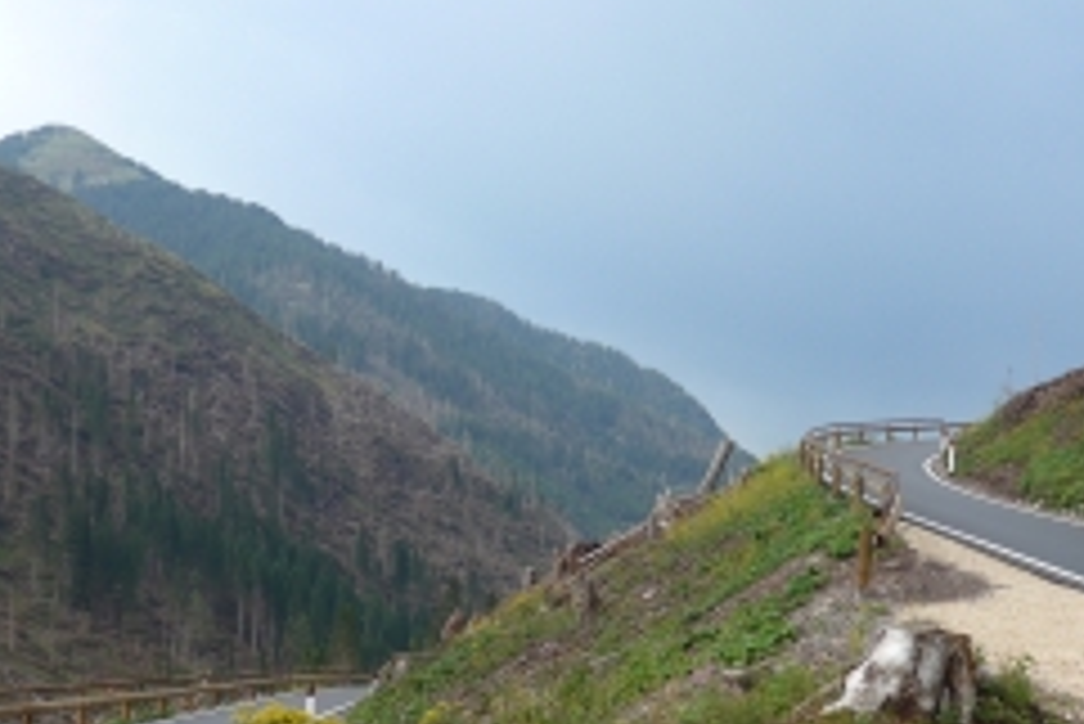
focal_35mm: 48
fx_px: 1446
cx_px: 715
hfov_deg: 40.6
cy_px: 585
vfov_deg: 27.5
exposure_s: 1/640
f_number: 2.8
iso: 80
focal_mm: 6
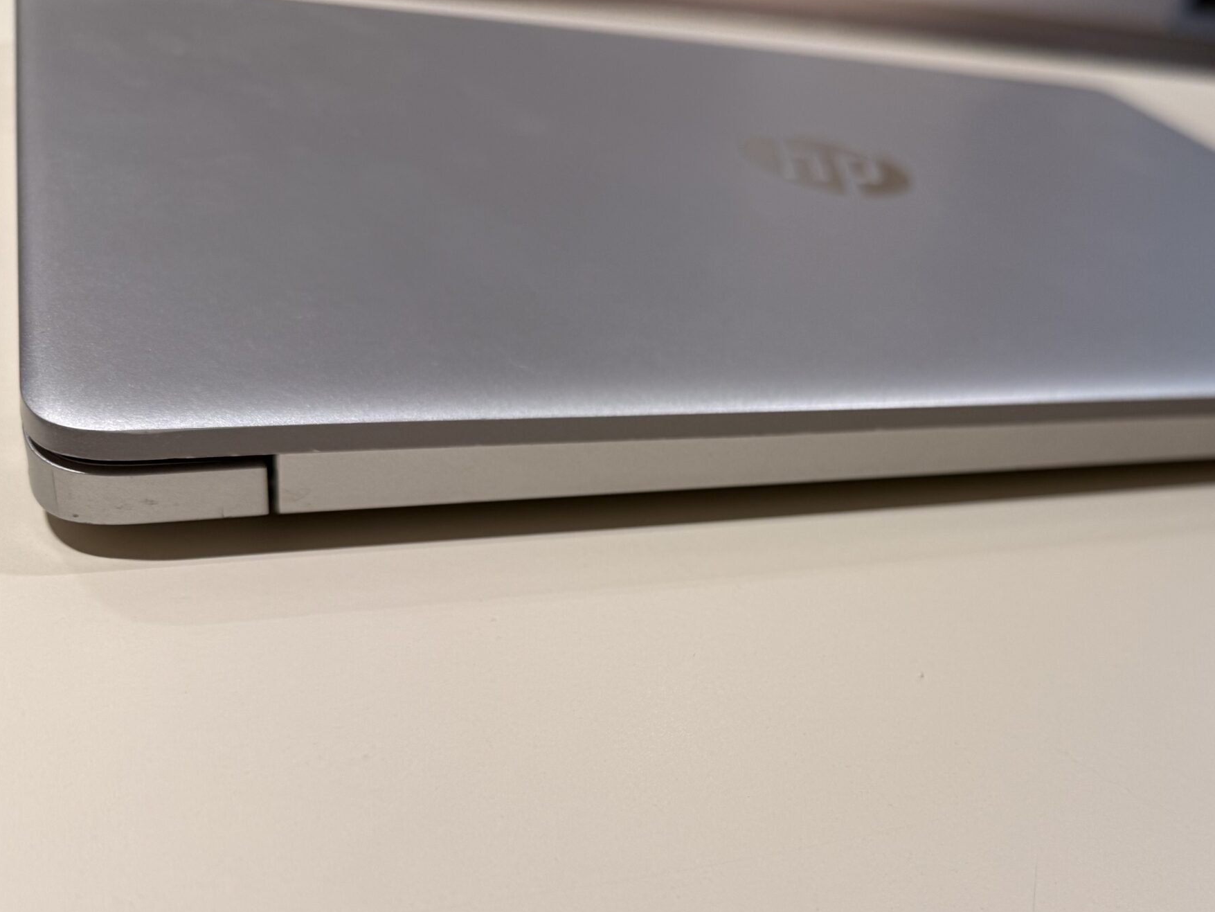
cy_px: 593
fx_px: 1229
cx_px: 816
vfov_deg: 40.3
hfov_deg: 51.6
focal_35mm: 35
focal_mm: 6.76
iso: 100
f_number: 1.78
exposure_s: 1/121
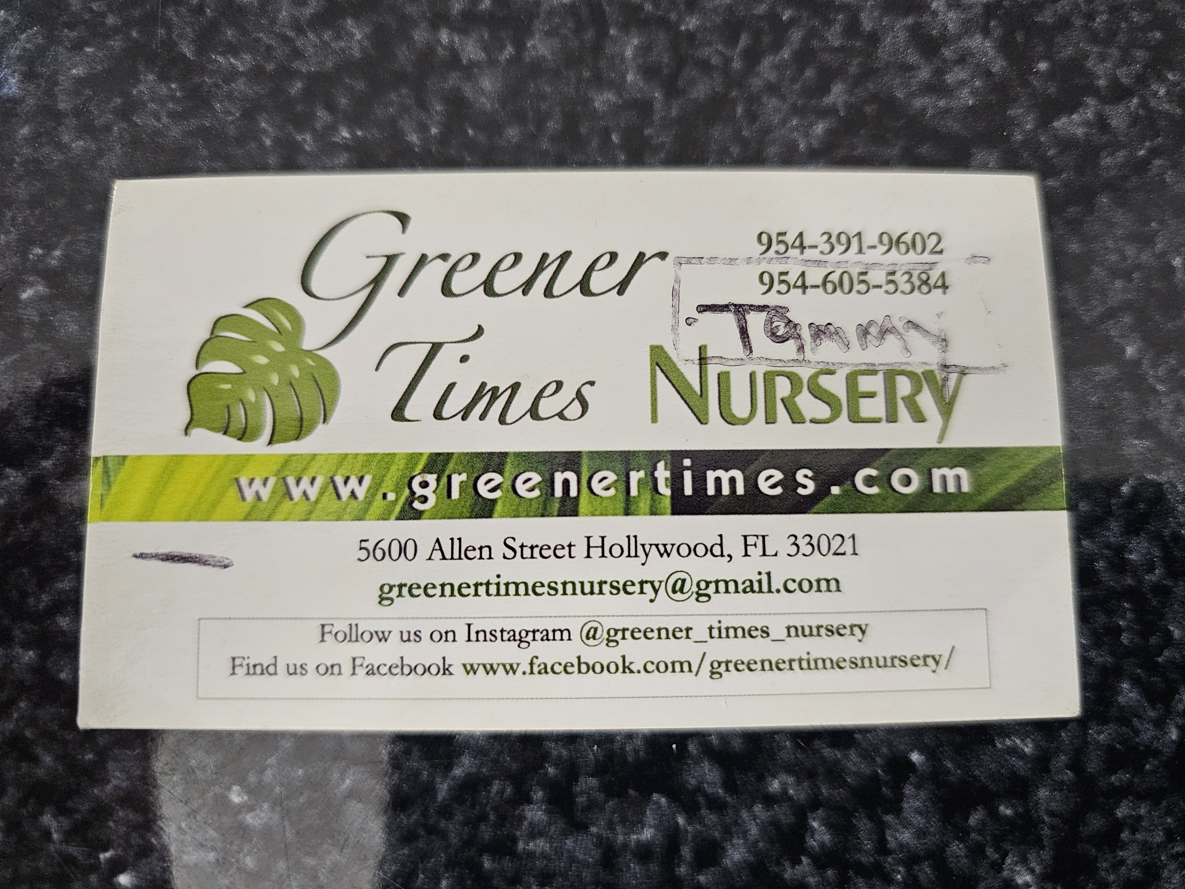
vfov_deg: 58.9
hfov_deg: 73.9
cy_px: 444
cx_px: 592
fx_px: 787
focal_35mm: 23
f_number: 1.7
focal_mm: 6.3
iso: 500
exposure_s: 1/40
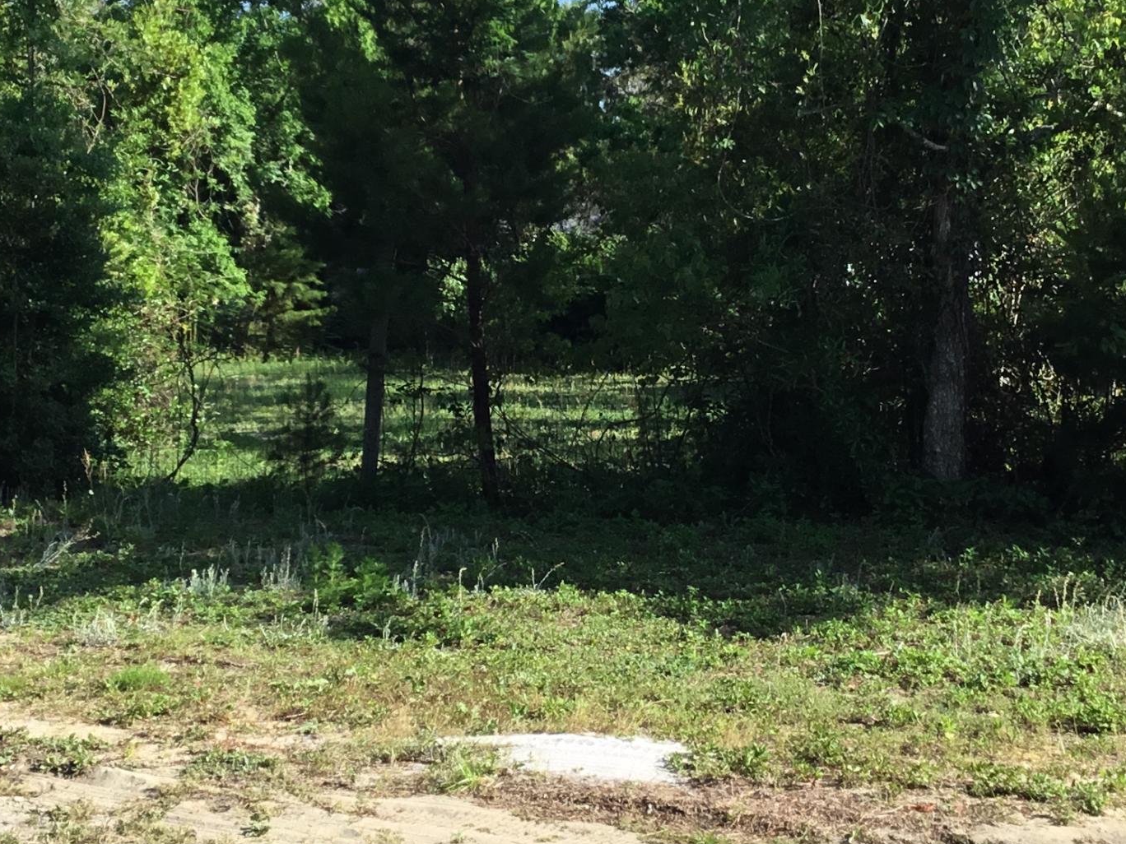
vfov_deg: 21.6
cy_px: 357
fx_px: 2212
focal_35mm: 68
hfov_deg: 28.6
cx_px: 526
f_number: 2.4
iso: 25
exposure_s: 1/622
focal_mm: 3.3
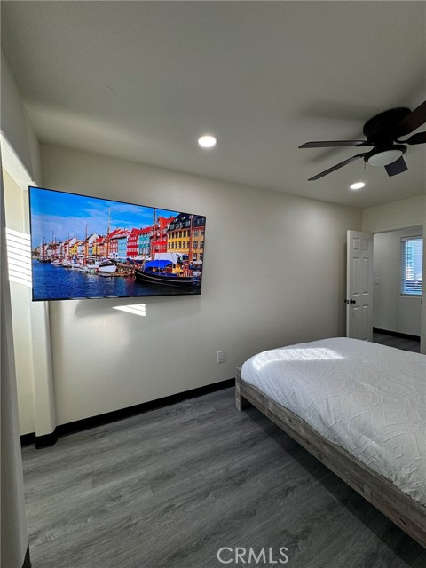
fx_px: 230
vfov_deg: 102.1
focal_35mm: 14
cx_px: 213
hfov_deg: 85.7
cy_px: 284
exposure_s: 1/120
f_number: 2.2
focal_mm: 2.22
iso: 64
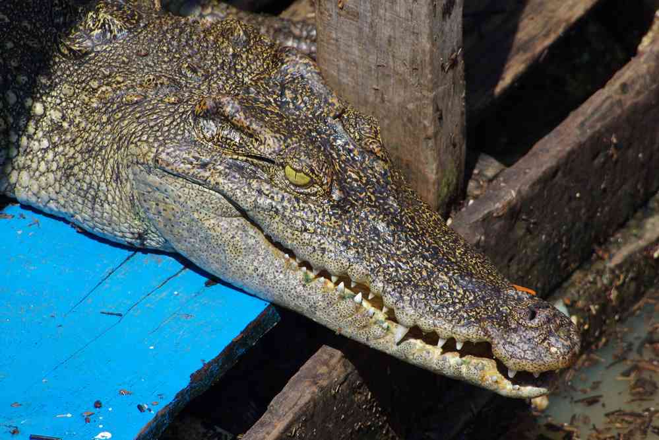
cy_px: 220
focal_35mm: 450
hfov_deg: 4.6
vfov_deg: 3.1
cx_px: 330
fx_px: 8237
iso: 400
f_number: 9
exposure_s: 1/320
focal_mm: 300
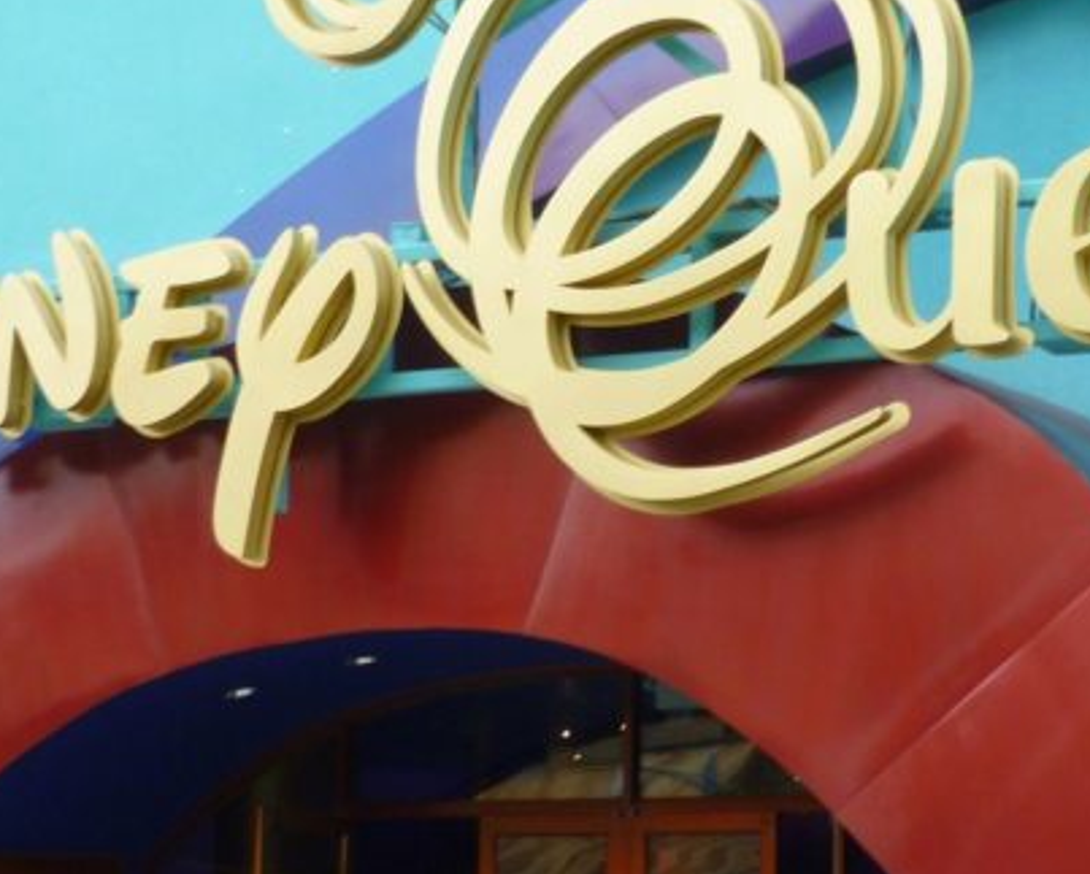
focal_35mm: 119
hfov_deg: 16.1
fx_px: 3842
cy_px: 449
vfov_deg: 13.0
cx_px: 500
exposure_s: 1/80
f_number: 4
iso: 100
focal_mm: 8.6
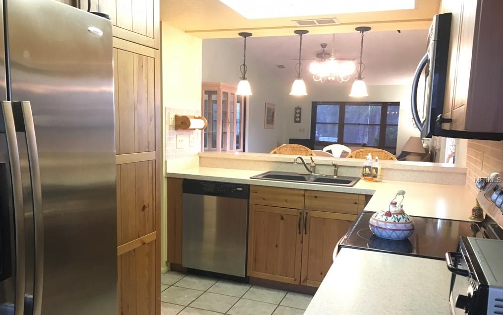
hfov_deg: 61.2
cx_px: 250
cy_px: 180
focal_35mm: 31
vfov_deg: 40.5
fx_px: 425
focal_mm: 4.15
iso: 200
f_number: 2.2
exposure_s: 1/24
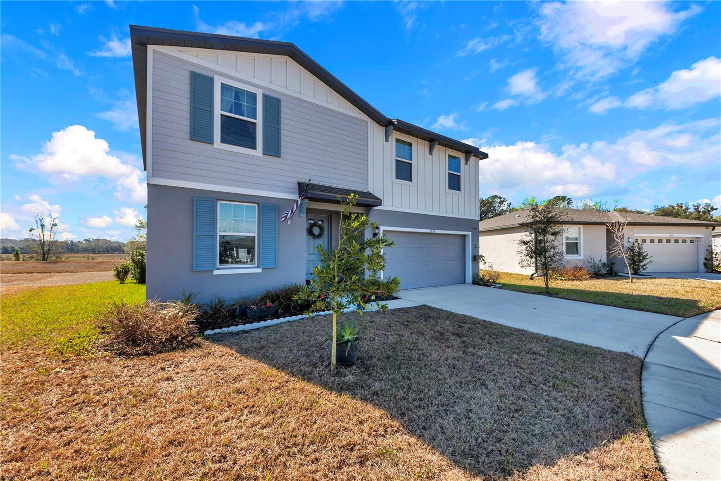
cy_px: 240
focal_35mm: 14
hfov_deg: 106.3
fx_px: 270
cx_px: 360
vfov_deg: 83.2
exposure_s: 1/125
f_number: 10
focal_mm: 9
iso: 110
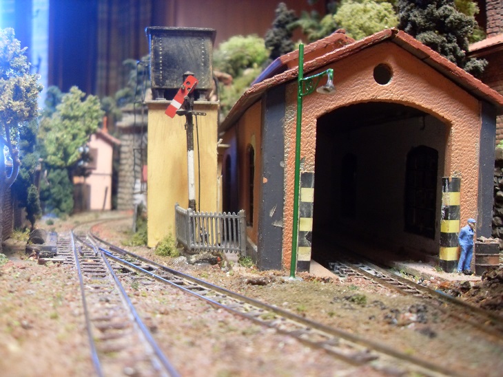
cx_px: 252
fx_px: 494
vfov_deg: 41.8
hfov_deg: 53.9
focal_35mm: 34
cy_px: 188
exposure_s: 1/6
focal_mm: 6.3
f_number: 2.8
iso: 200
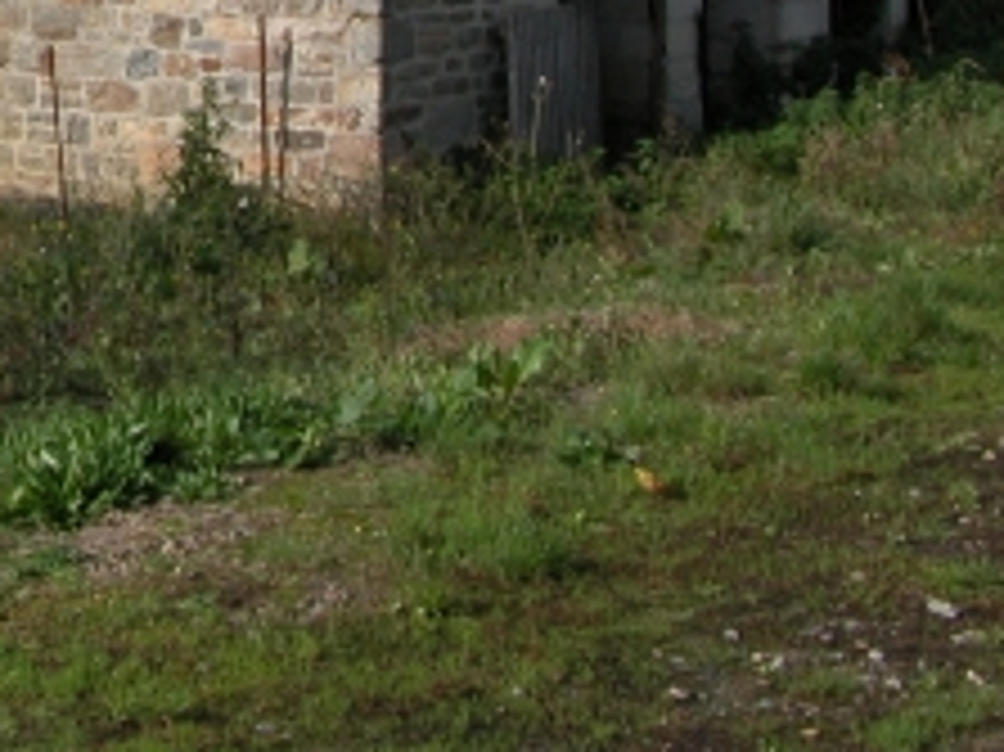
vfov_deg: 13.1
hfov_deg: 17.4
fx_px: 3102
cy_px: -347
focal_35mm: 107
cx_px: -252
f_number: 6.3
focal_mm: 9
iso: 100
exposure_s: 1/280
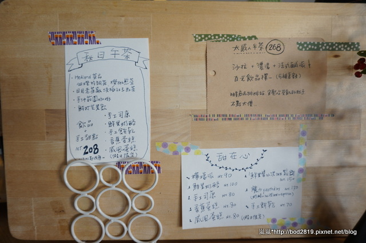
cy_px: 122
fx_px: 244
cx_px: 183
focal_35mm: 24
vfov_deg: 53.0
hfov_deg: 73.8
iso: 320
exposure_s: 1/60
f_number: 4
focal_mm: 16
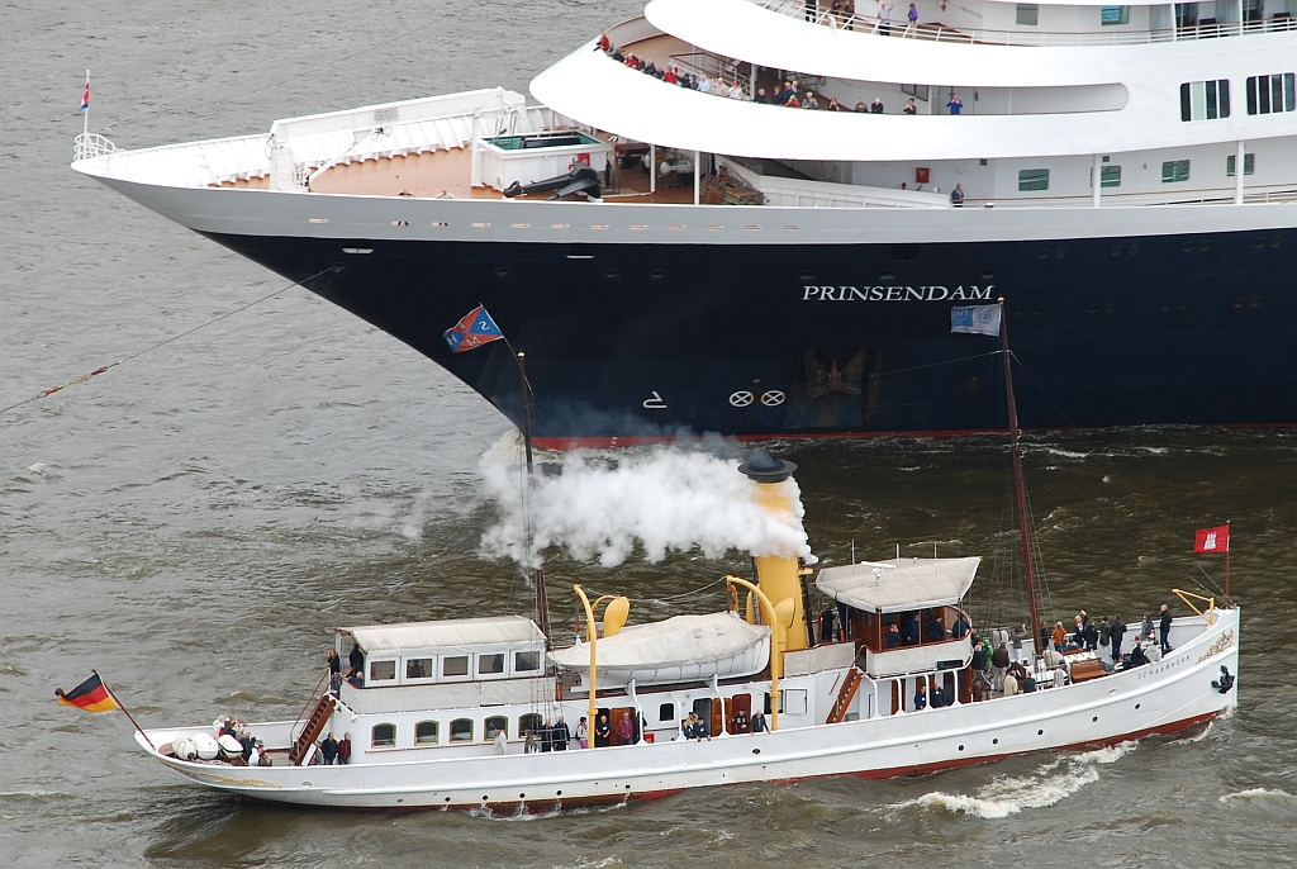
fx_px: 6494
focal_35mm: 180
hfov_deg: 11.4
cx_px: 648
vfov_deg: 7.7
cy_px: 434
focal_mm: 120
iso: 200
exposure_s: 1/125
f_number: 8
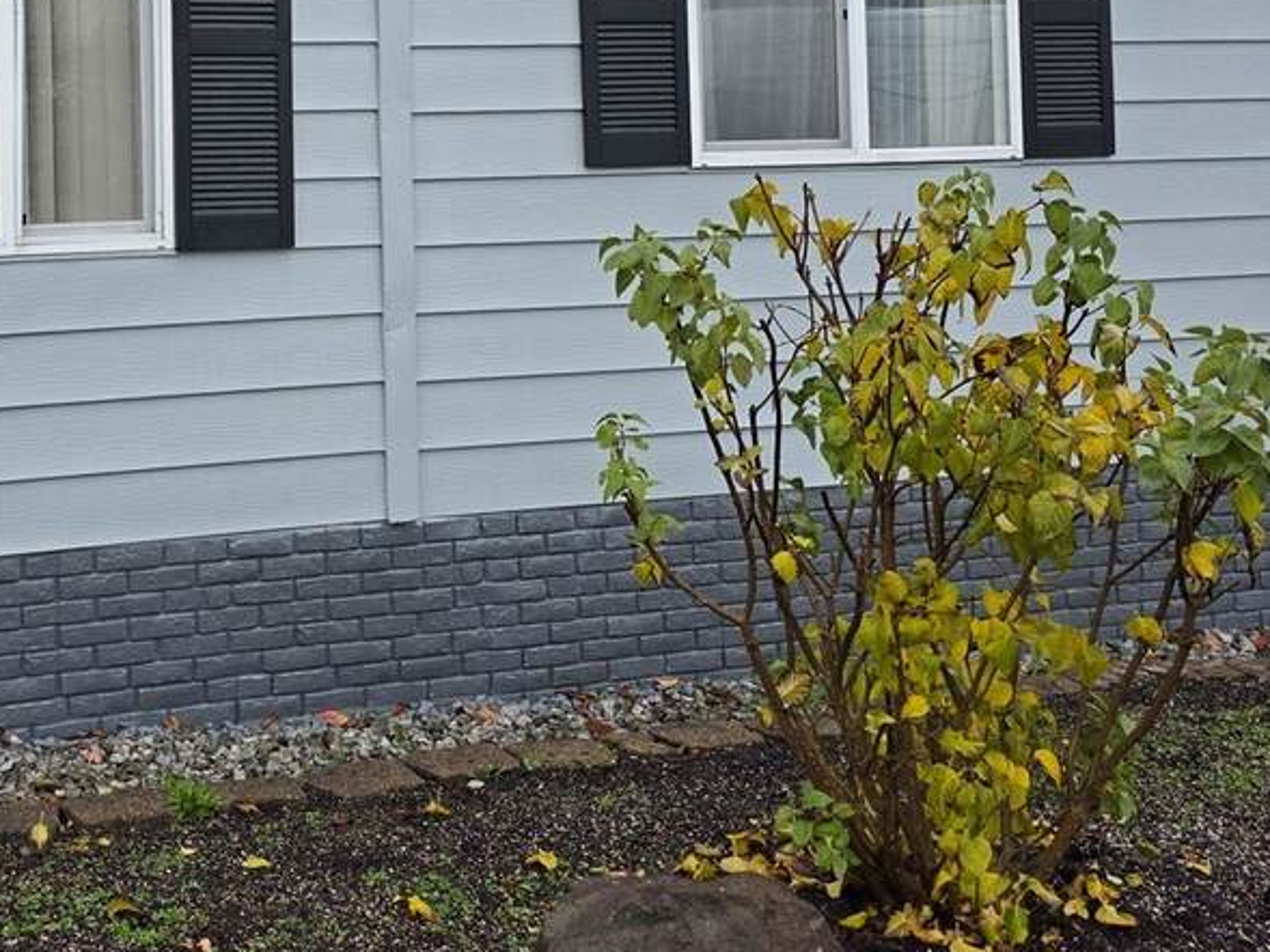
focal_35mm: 50
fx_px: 1835
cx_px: 175
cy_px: 108
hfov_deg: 36.3
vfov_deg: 28.1
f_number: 1.7
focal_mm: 6.3
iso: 64
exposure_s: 1/180
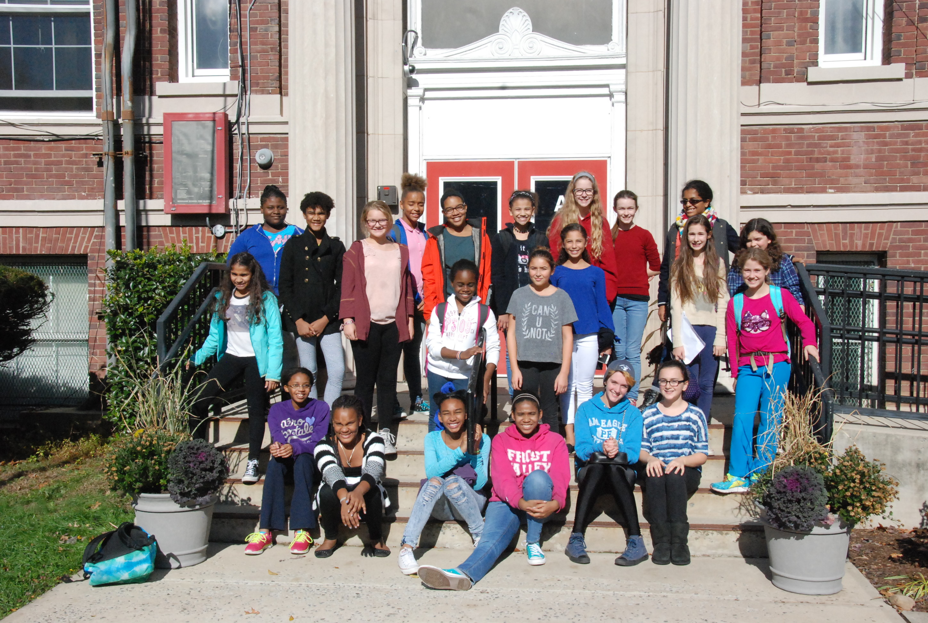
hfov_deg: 51.2
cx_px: 464
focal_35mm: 38
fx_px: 969
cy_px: 312
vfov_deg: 35.7
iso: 1600
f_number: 18
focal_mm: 25
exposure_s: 1/1000
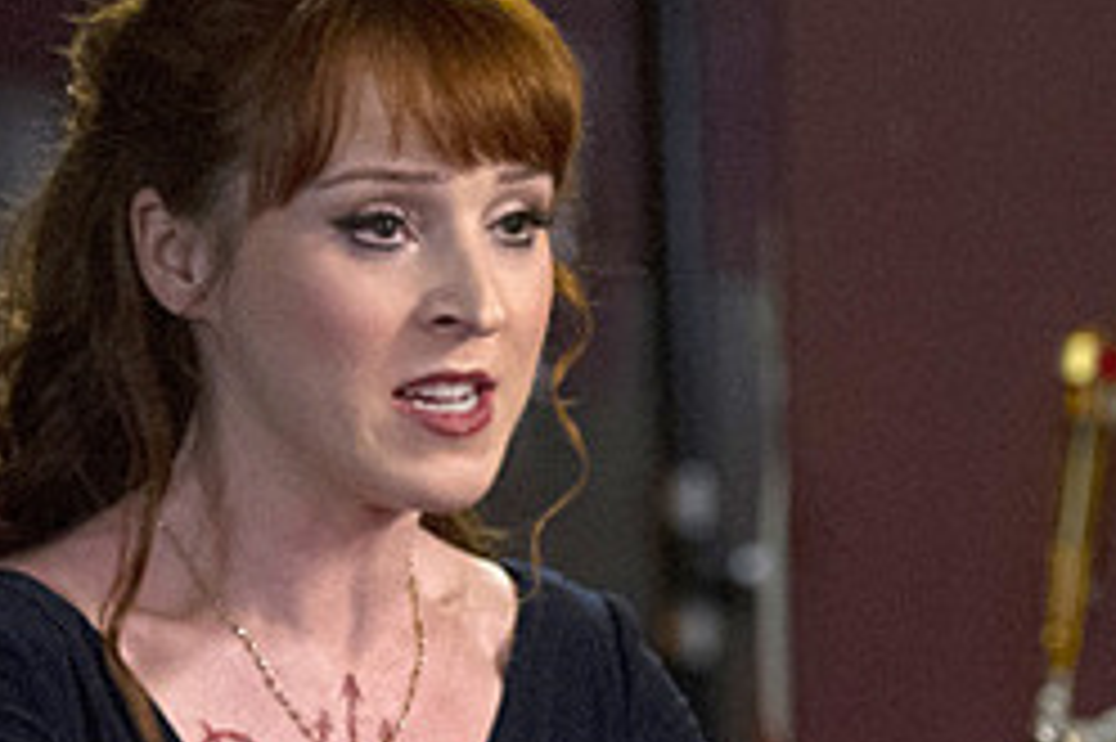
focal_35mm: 270
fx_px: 8364
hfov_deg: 7.6
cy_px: 967
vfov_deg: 5.1
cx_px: 742
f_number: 3.5
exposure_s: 1/200
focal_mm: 86
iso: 5000
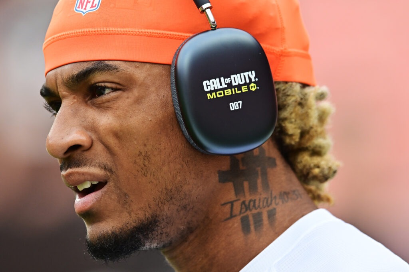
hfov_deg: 3.4
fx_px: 6814
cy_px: 136
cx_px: 204
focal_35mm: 600
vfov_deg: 2.3
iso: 640
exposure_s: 1/2500
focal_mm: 400
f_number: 4
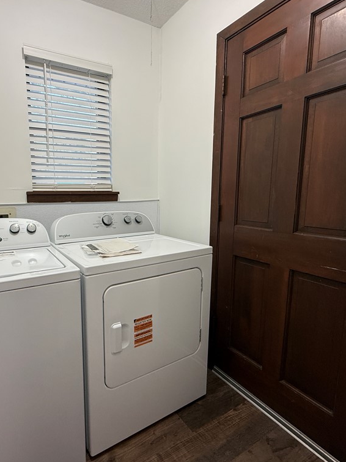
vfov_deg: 84.7
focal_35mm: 19
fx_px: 253
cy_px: 230
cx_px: 122
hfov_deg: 67.2
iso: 200
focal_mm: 2.22
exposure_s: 1/60
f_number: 2.2
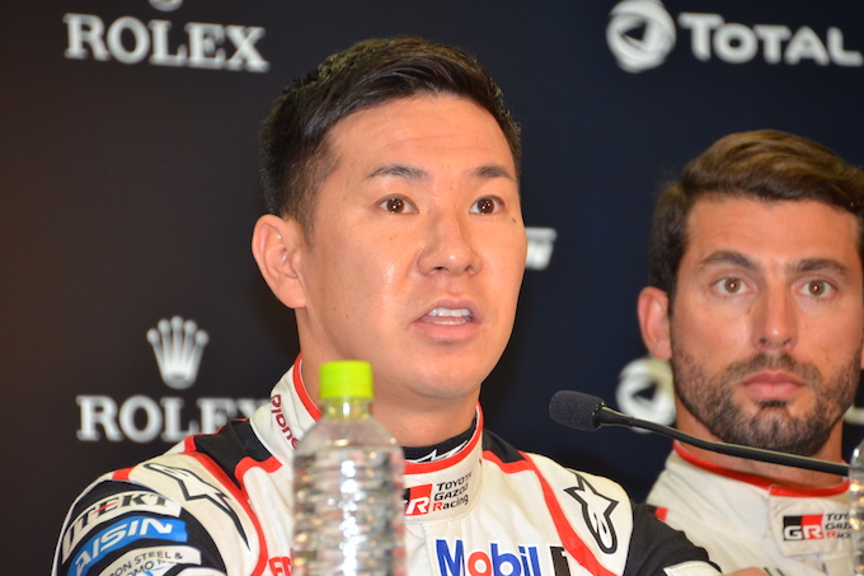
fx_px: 6658
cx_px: 432
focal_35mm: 278
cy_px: 288
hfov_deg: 7.4
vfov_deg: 5.0
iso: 800
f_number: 6.3
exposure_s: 1/60
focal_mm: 185
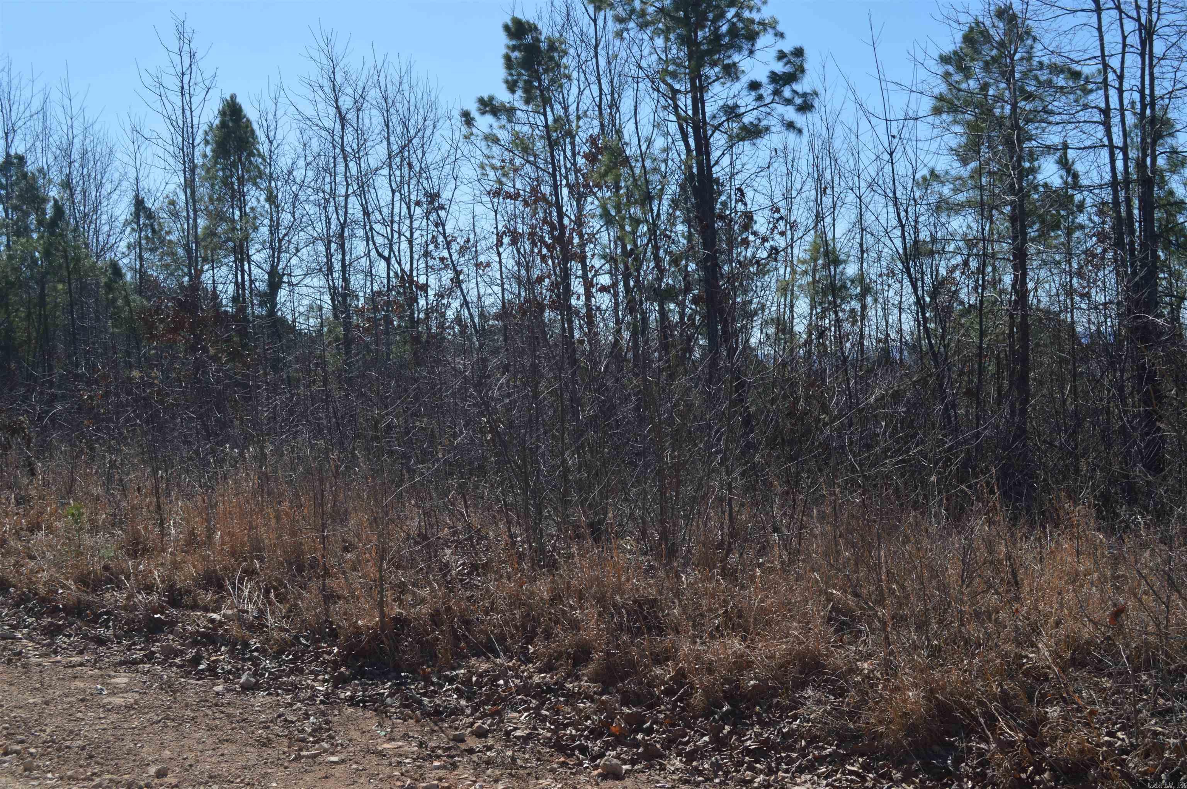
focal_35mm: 42
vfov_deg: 31.8
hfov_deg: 46.4
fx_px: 1383
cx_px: 594
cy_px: 394
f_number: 8
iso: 100
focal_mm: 28
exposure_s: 1/250
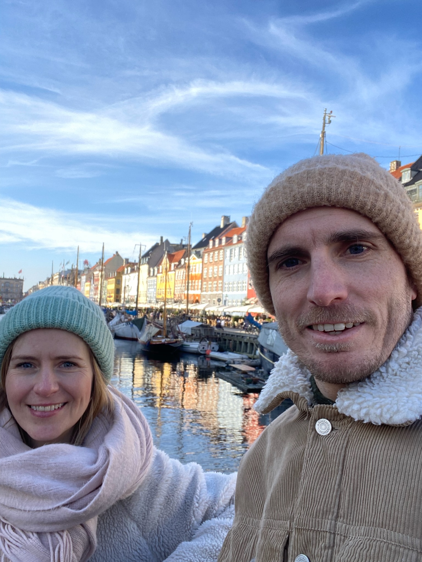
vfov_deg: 60.0
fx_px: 488
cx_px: 211
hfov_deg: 46.8
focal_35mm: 30
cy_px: 281
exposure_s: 1/124
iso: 25
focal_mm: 2.71
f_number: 2.2
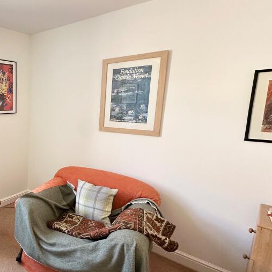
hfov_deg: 51.1
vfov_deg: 62.9
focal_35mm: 25
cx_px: 2
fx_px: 222
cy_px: 138
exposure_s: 1/100
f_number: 2.2
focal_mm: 2.22
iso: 160
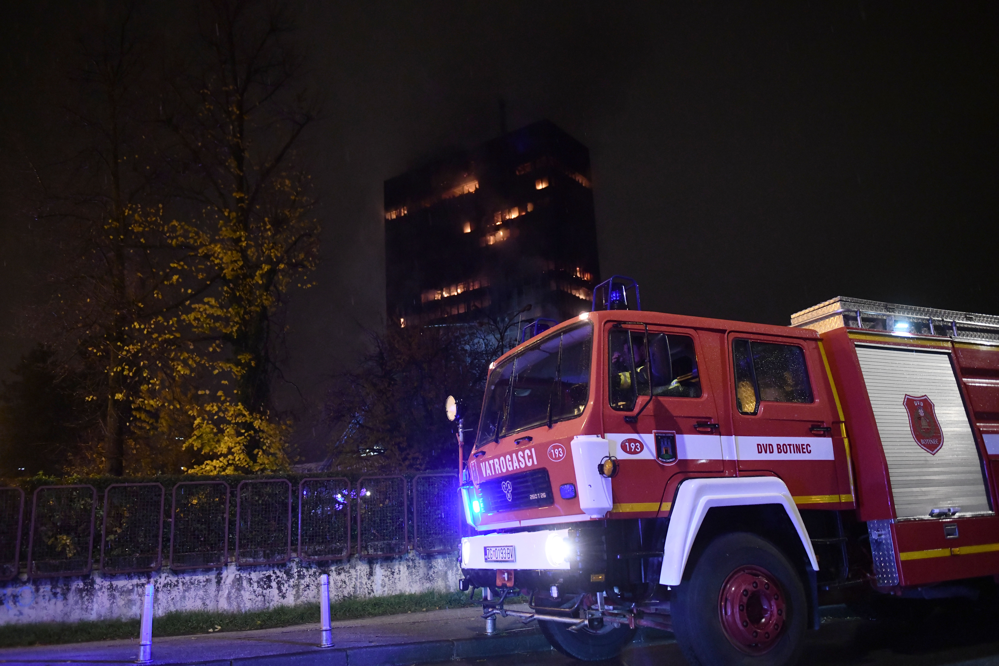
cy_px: 333
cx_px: 500
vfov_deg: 45.0
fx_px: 805
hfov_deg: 63.7
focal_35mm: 29
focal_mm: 29
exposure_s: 1/160
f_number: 2.8
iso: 6400
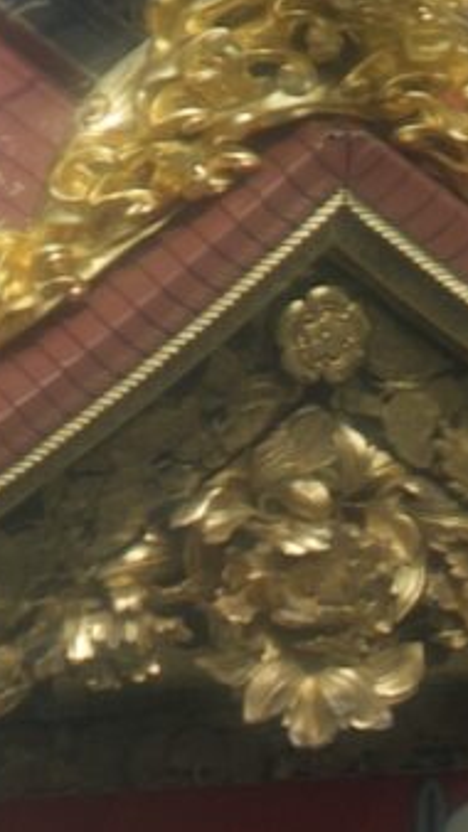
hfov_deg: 0.8
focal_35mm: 1545
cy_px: 2358
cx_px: 491
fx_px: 34102
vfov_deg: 1.4
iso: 200
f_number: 5.6
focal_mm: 130
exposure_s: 1/500
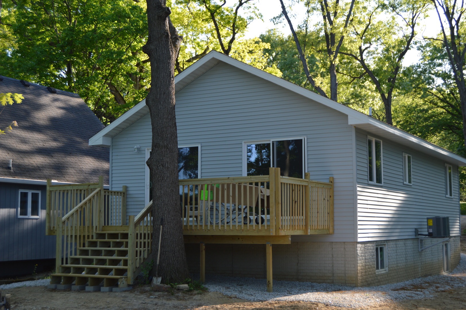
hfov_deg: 37.9
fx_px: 679
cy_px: 155
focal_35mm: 52
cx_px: 233
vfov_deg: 25.7
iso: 140
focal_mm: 35
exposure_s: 1/125
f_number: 5.6
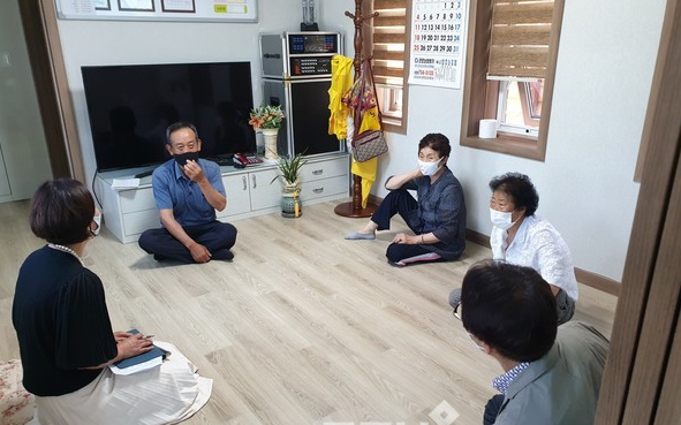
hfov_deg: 66.5
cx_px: 342
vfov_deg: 44.4
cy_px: 238
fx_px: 520
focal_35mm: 28
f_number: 2.4
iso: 320
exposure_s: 1/60
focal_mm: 4.3
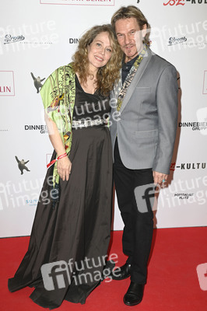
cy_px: 156
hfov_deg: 28.0
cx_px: 104
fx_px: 415
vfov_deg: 41.1
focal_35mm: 48
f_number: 5.6
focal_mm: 48
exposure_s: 1/250
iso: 500
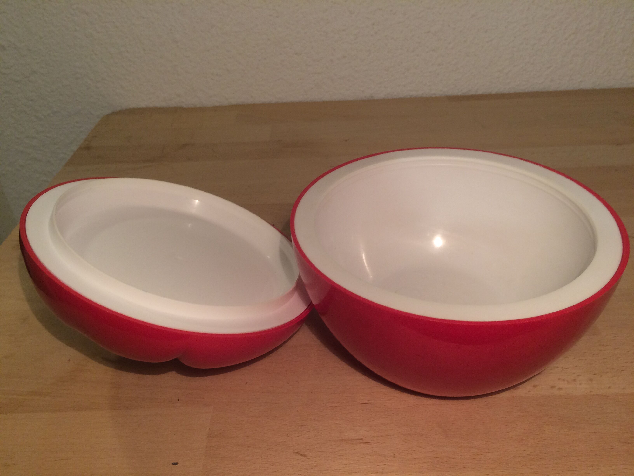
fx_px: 531
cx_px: 317
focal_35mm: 29
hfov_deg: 61.7
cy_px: 238
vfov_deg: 48.2
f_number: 2.2
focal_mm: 4.15
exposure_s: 1/33
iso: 100
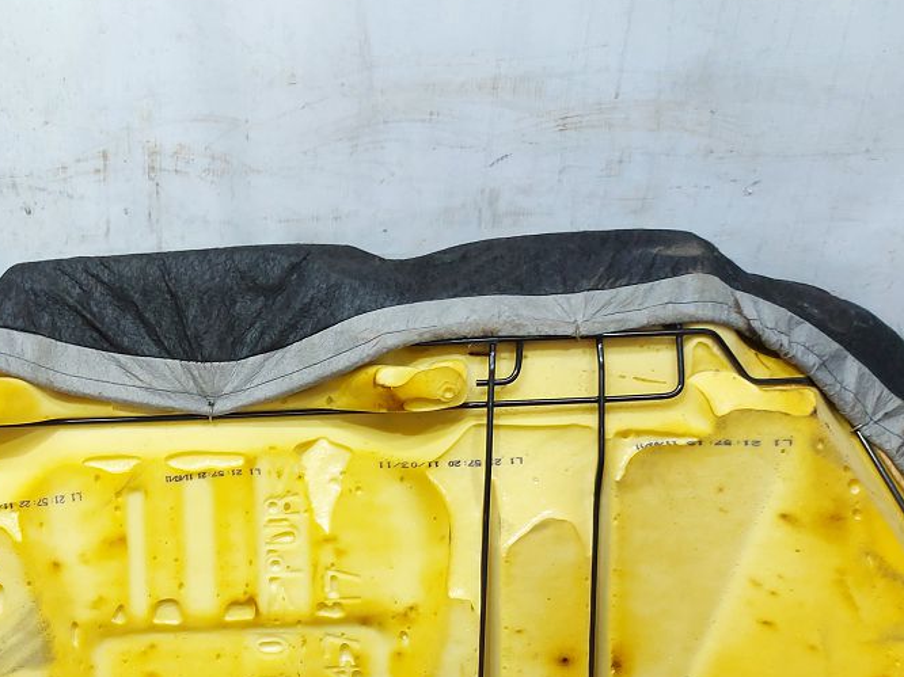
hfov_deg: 36.7
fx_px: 1305
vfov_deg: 28.1
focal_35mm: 50
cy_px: 598
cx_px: 162
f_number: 1.8
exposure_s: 1/50
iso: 160
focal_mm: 5.23
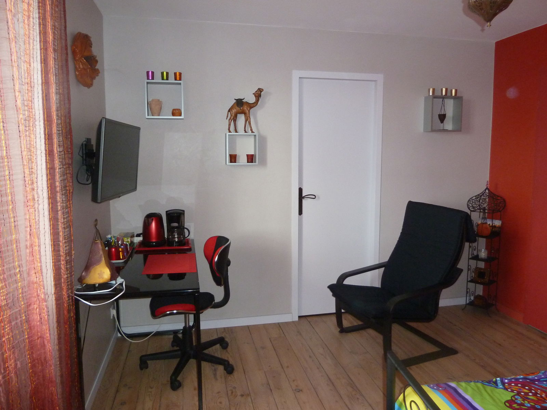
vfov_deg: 54.9
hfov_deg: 69.4
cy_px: 205
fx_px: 395
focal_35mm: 25
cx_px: 274
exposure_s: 1/30
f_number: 3.3
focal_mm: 4.1
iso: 320
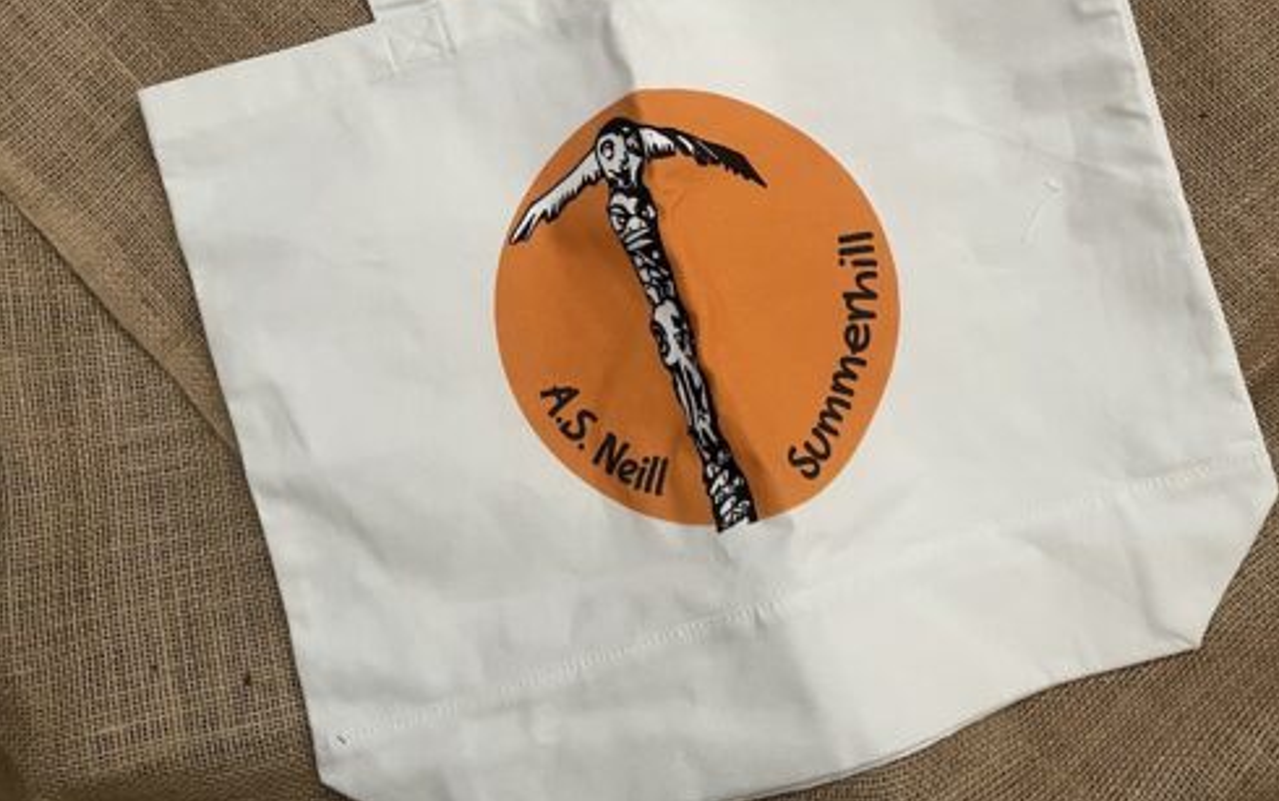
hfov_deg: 54.0
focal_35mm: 36
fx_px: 1256
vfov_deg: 34.1
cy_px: 136
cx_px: 650
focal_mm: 5.1
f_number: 1.6
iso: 500
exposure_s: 1/40
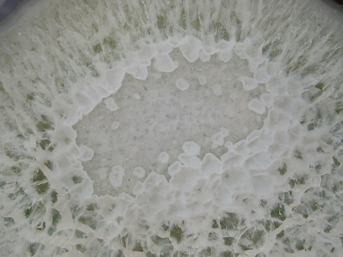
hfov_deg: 49.0
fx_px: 377
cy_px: 128
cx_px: 172
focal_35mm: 38
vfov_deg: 37.7
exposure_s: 1/373
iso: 50
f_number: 2.9
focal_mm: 6.3
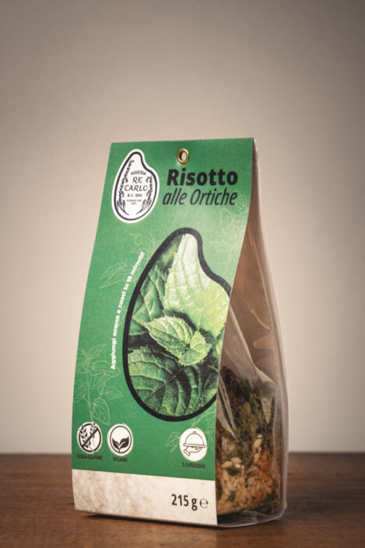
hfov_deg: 13.0
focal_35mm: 105
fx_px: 1598
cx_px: 182
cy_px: 274
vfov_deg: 19.5
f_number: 8
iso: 200
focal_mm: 70
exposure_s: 1/160
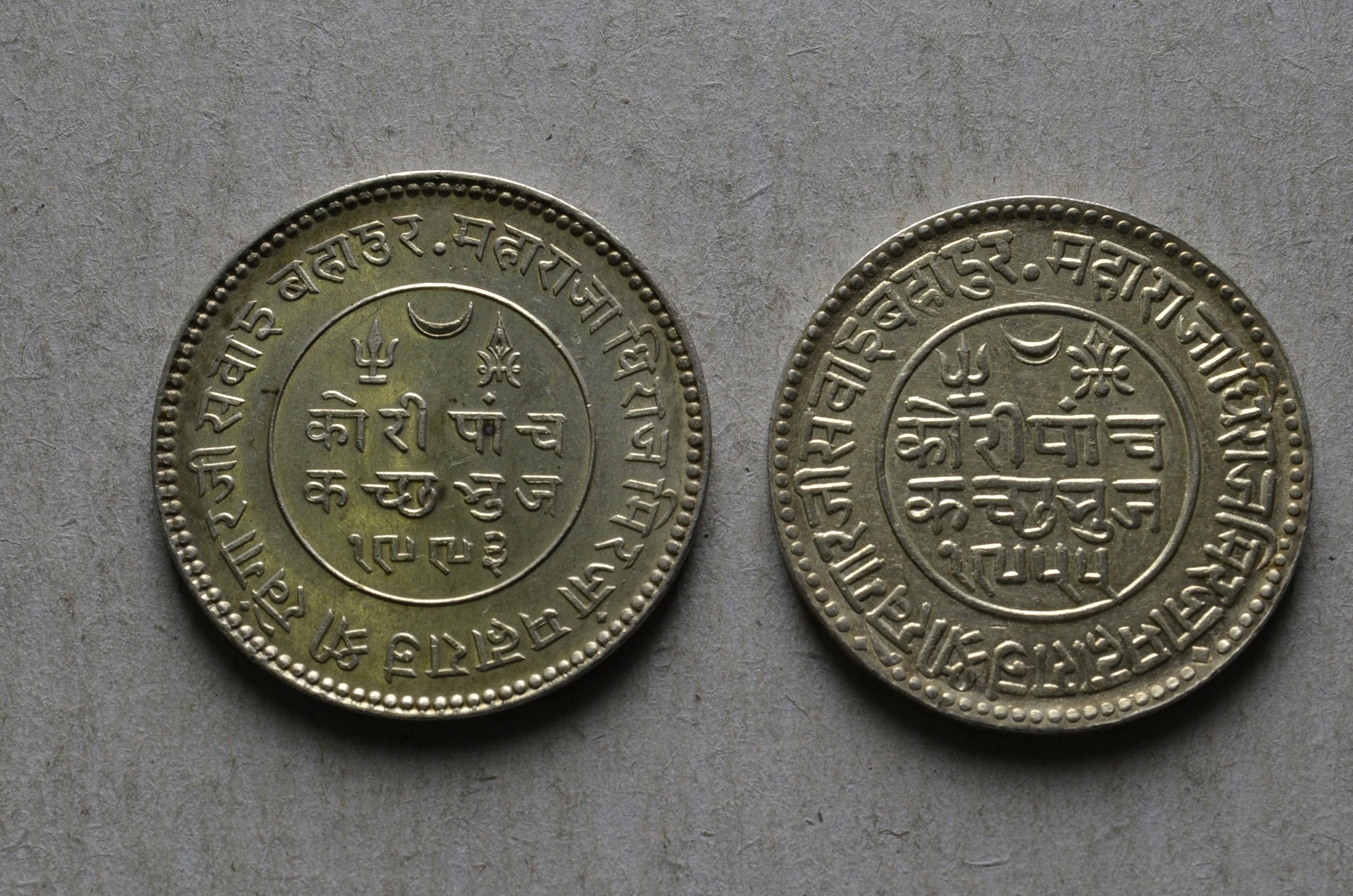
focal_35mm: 86
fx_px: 3207
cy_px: 434
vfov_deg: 15.9
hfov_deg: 23.8
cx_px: 690
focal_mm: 55
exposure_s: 1/250
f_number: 14
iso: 400
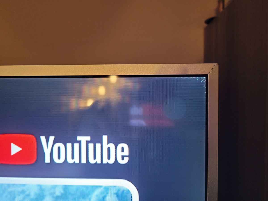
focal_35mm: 26
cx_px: 134
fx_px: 201
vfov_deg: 53.1
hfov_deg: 67.3
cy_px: 100
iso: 640
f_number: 1.8
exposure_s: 1/30
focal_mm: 5.4
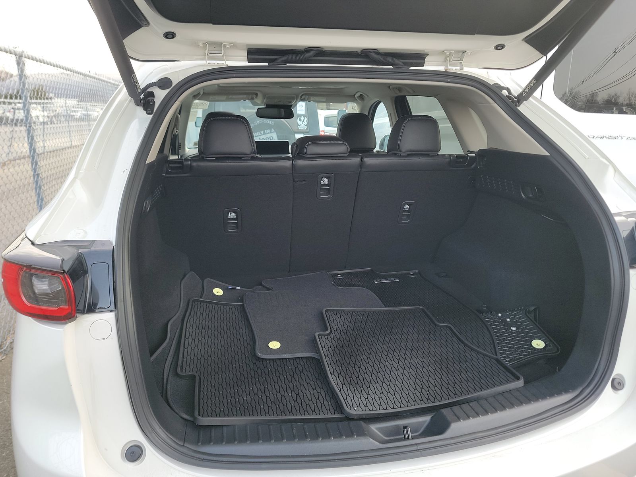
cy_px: 238
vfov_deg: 56.8
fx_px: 441
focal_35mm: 24
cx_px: 318
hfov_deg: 71.6
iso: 65
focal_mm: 6.7
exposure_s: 1/119
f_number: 1.8
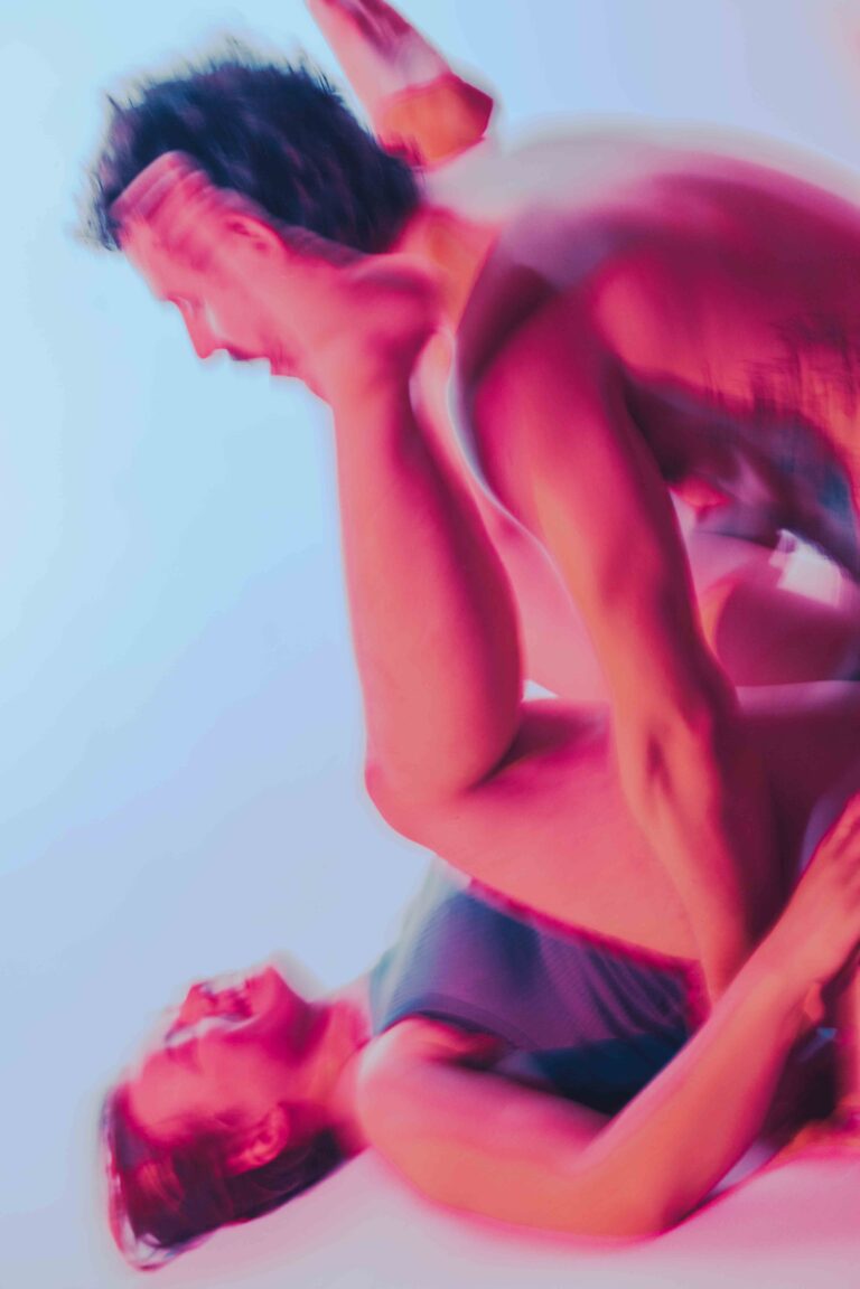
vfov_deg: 24.2
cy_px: 644
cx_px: 430
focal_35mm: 84
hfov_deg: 16.3
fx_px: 3010
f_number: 2.2
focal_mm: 56
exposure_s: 1/8
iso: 250
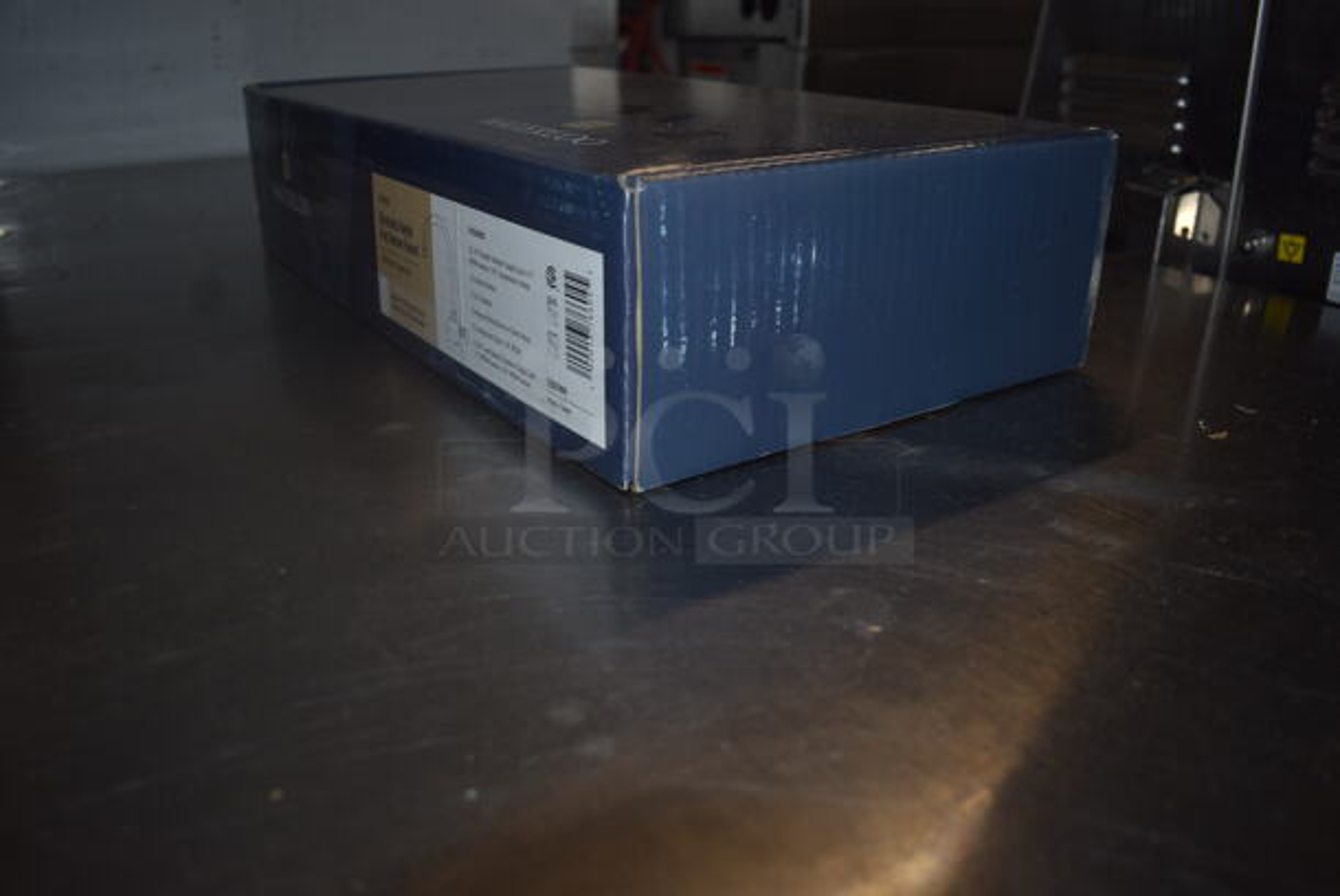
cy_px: 448
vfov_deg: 43.7
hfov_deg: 61.9
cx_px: 670
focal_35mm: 30
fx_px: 1118
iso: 220
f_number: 4
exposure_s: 1/200
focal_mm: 20
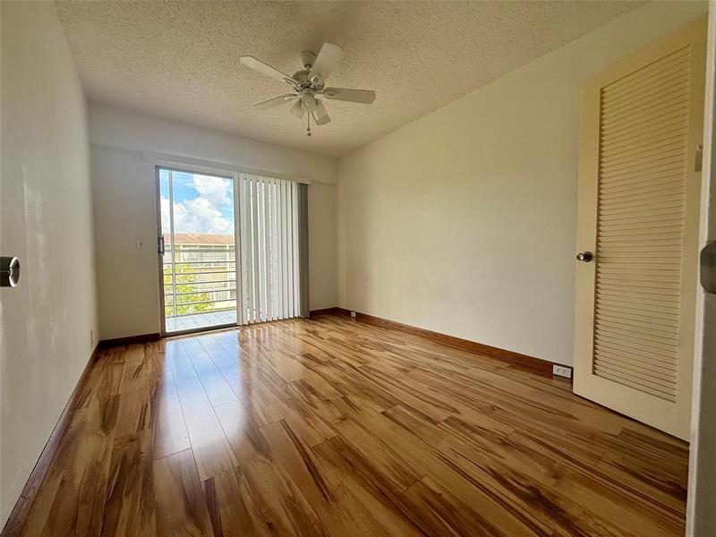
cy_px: 268
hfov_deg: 102.1
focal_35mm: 14
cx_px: 358
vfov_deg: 85.7
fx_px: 290
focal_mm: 2.22
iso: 64
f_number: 2.2
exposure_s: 1/161
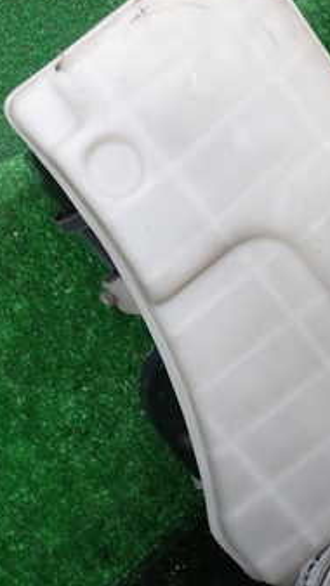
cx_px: 287
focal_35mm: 58
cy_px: 310
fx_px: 903
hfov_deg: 20.4
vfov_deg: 36.0
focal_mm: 5.4
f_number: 2.3
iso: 125
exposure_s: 1/60
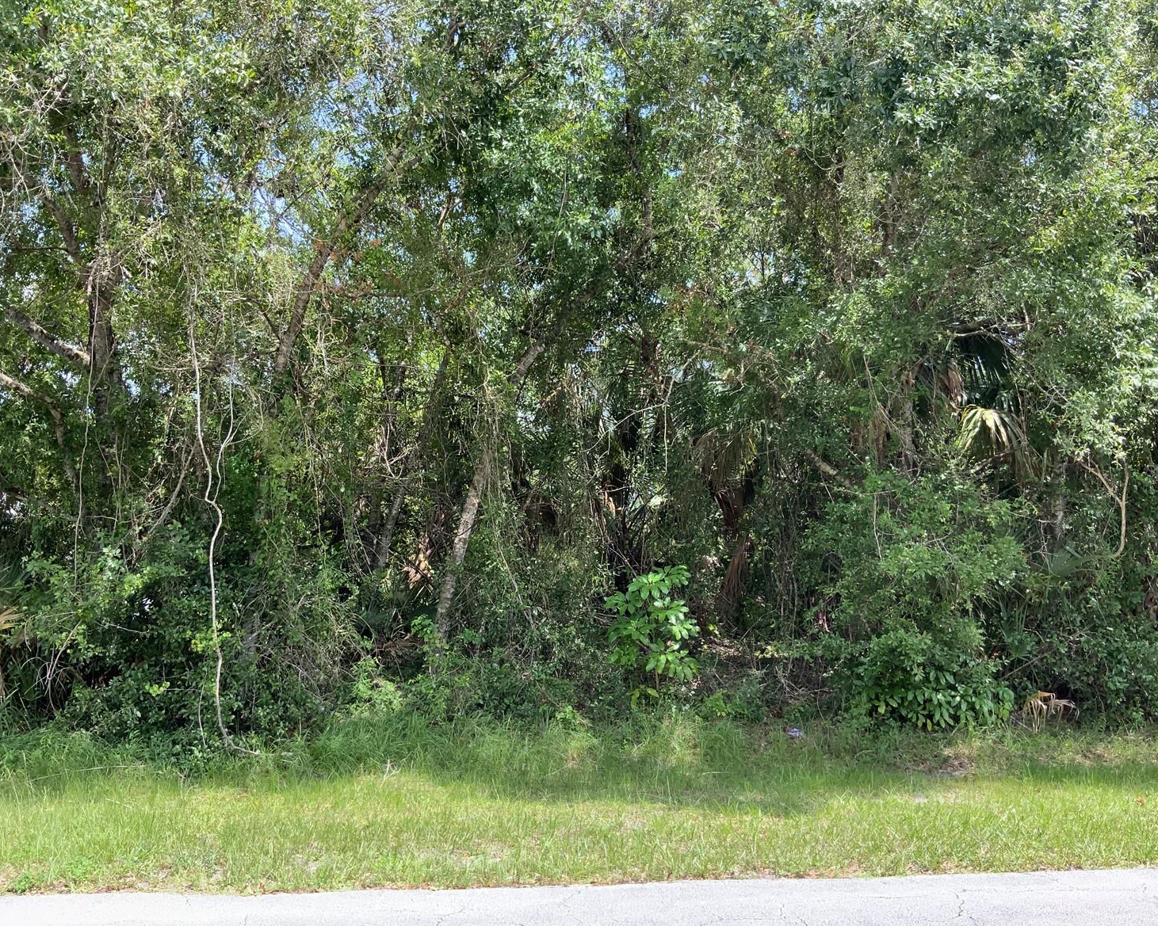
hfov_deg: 57.2
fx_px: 1063
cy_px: 471
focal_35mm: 31
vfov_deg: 47.1
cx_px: 587
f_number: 1.8
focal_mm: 3
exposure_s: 1/292
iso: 16
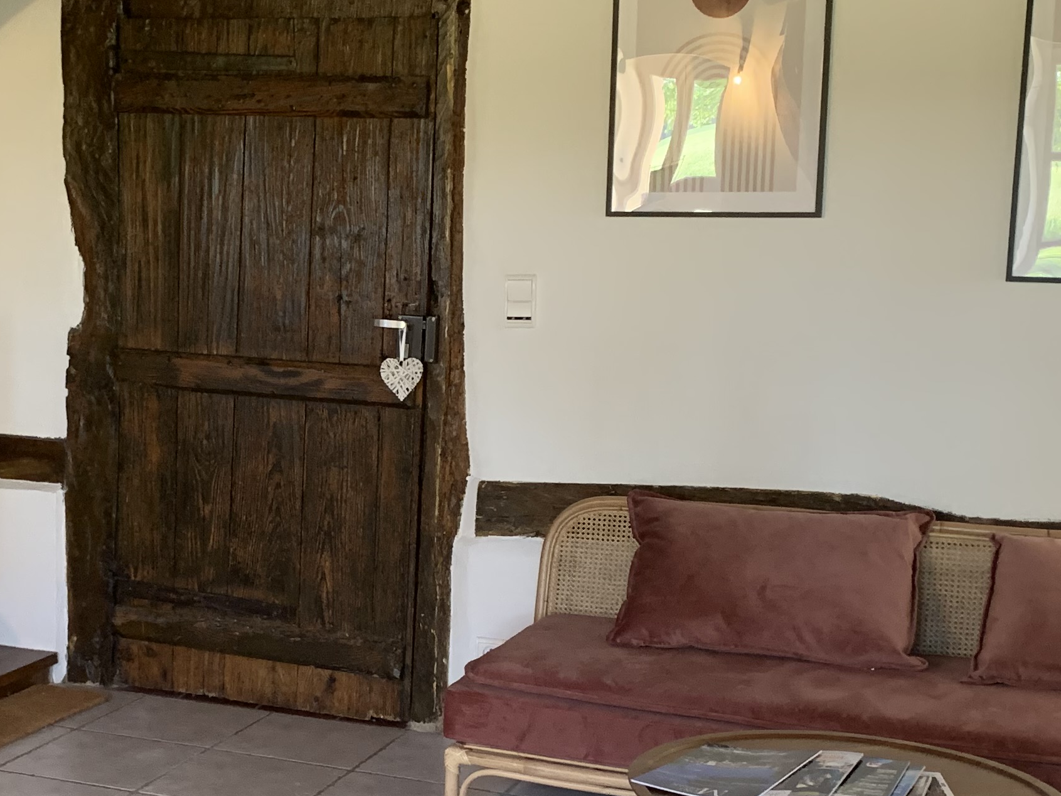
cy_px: 527
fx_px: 1900
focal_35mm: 62
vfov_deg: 23.5
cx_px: 297
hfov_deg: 30.8
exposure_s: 1/60
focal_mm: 4.25
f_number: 1.8
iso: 250
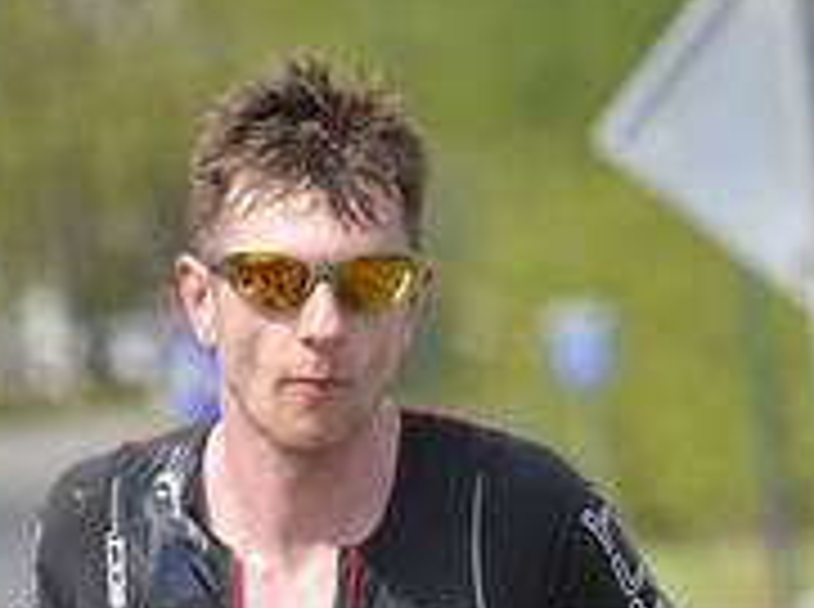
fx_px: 11194
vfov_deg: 3.1
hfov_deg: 4.2
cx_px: 225
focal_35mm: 477
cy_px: 862
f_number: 4
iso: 200
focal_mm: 140
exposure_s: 1/2500
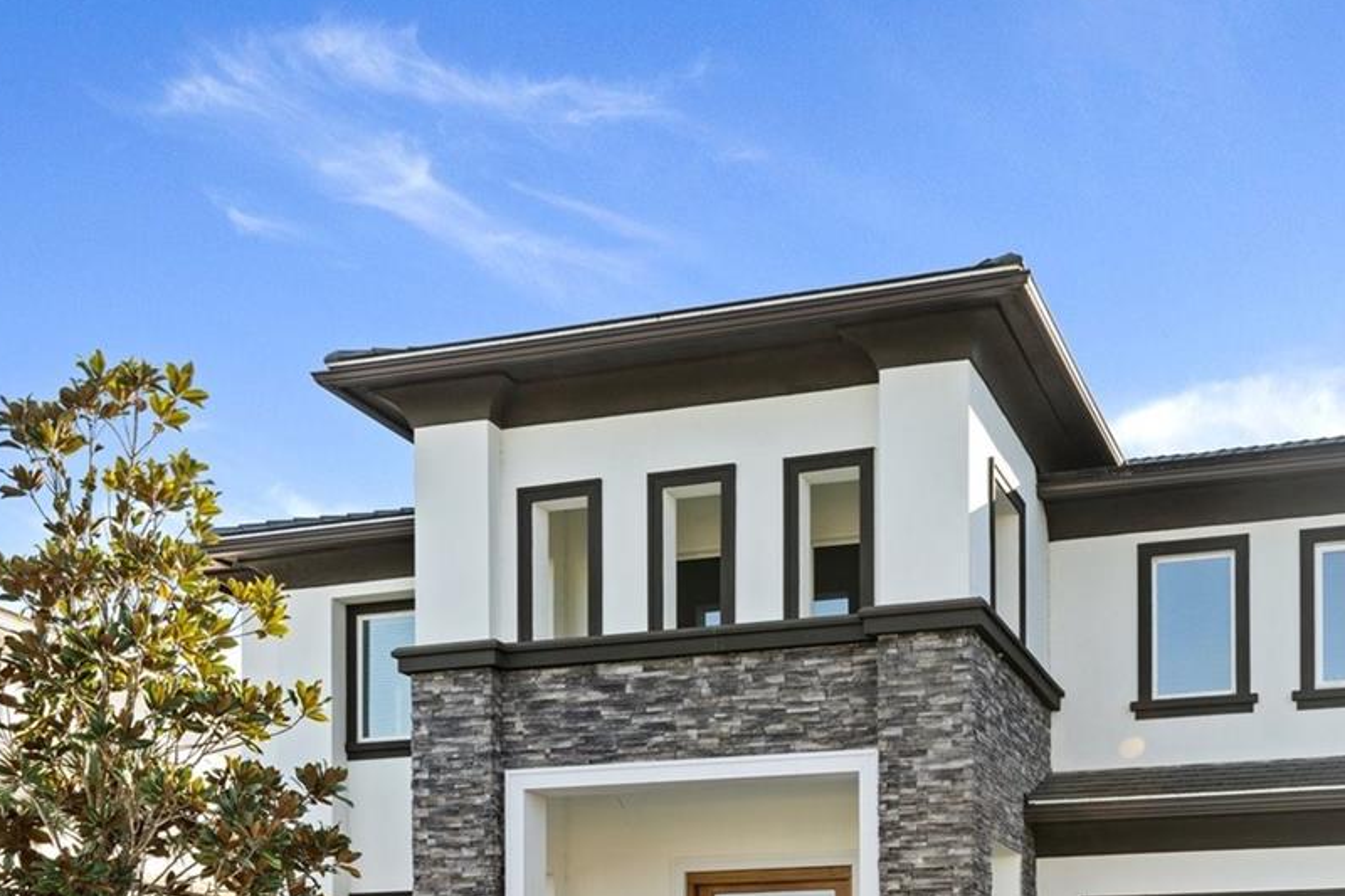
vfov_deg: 26.8
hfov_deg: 40.9
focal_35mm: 48
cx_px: 809
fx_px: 1793
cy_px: 857
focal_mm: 24
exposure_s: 1/160
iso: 400
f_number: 8
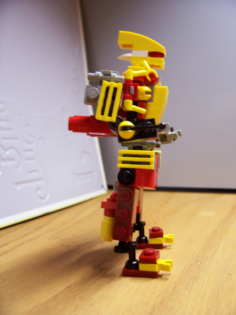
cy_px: 158
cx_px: 118
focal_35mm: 34
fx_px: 309
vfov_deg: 54.0
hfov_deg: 41.8
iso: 160
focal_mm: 5.6
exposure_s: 1/16.5
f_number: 2.7
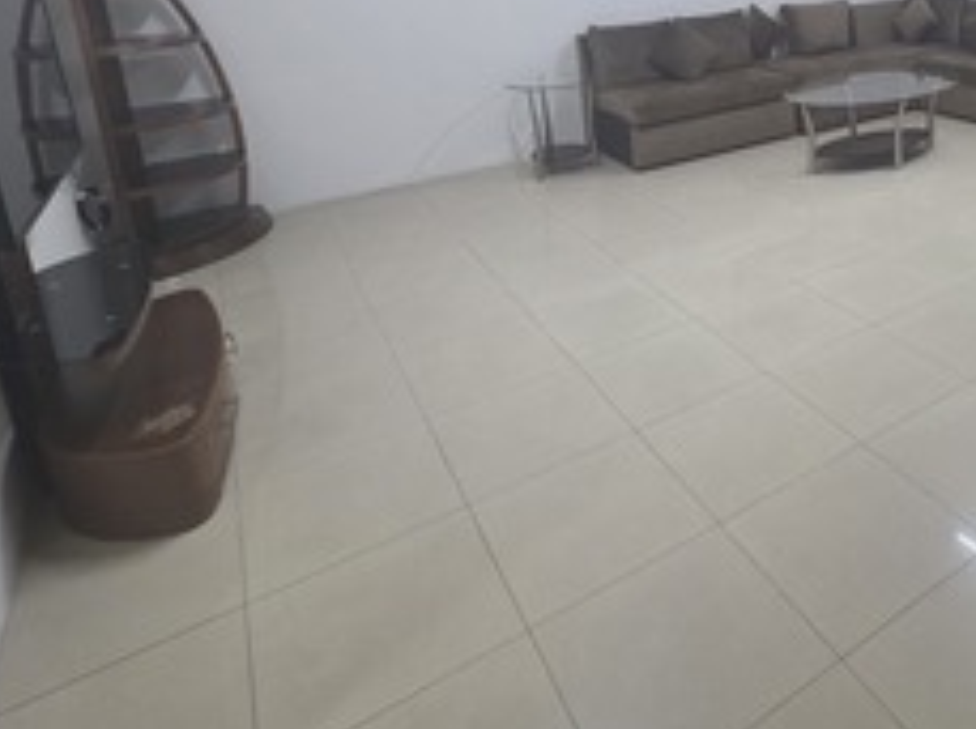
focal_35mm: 26
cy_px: 113
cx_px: 808
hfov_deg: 60.8
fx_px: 732
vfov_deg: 48.9
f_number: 1.9
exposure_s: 1/100
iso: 200
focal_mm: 2.2
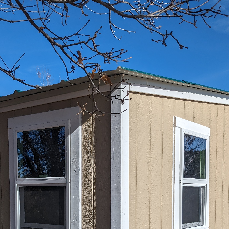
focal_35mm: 50
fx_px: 374
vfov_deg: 31.9
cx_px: 63
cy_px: 217
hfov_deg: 33.5
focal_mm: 6.9
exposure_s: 1/2370
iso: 20
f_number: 1.68
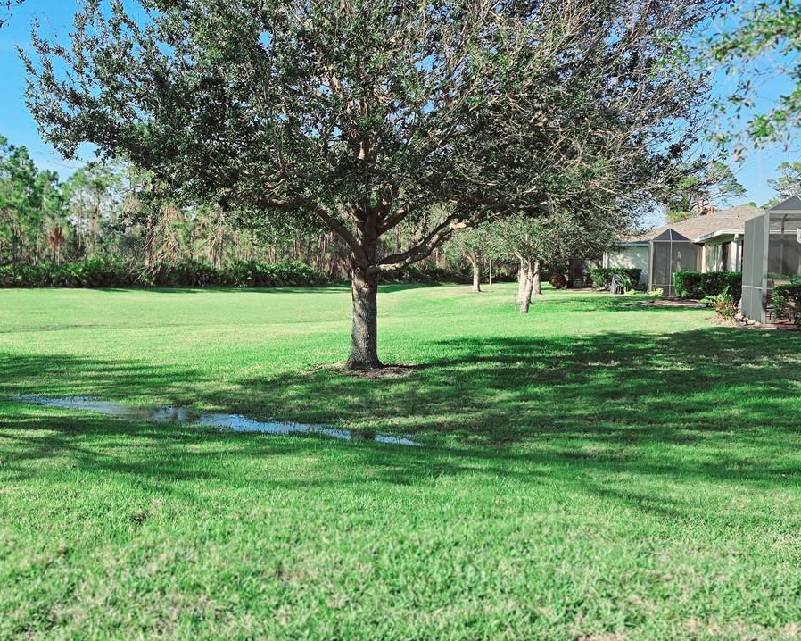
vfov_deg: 37.3
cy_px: 304
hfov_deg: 44.1
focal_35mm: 40
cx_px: 190
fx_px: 948
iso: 12
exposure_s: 1/526
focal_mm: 6.3
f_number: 1.7
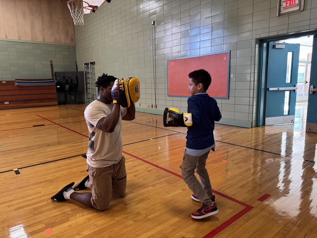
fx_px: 220
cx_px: 158
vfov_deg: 56.8
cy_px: 119
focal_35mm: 24
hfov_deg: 71.6
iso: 400
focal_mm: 6.76
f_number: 1.78
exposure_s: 1/60
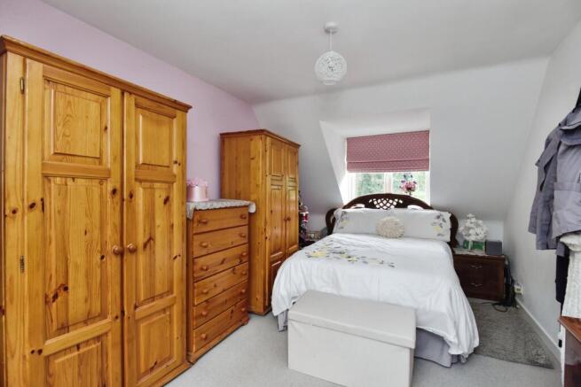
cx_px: 290
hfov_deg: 96.7
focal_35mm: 16
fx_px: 258
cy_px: 194
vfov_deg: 73.8
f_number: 7.1
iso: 500
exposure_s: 1/13
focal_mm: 16
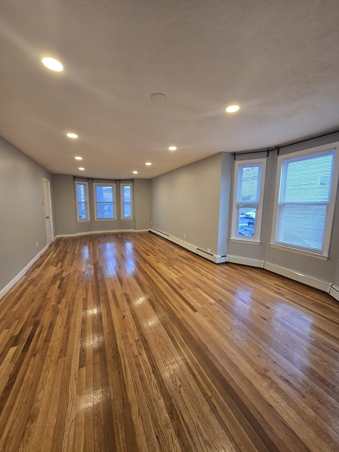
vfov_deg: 106.2
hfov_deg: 89.9
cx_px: 170
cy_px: 226
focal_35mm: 13
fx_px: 170
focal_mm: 2.2
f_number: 2.2
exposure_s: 1/60
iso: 100
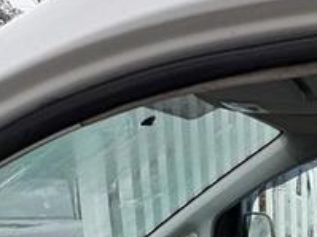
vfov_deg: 19.9
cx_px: 378
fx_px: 577
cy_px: 361
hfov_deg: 27.2
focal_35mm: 63
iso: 80
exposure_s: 1/99
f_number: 2.2
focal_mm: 2.22
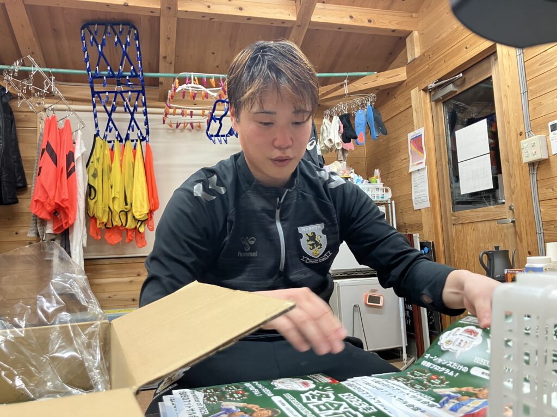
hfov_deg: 63.4
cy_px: 208
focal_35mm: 28
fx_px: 451
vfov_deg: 49.7
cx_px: 278
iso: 125
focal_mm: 3.99
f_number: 1.8
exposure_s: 1/60
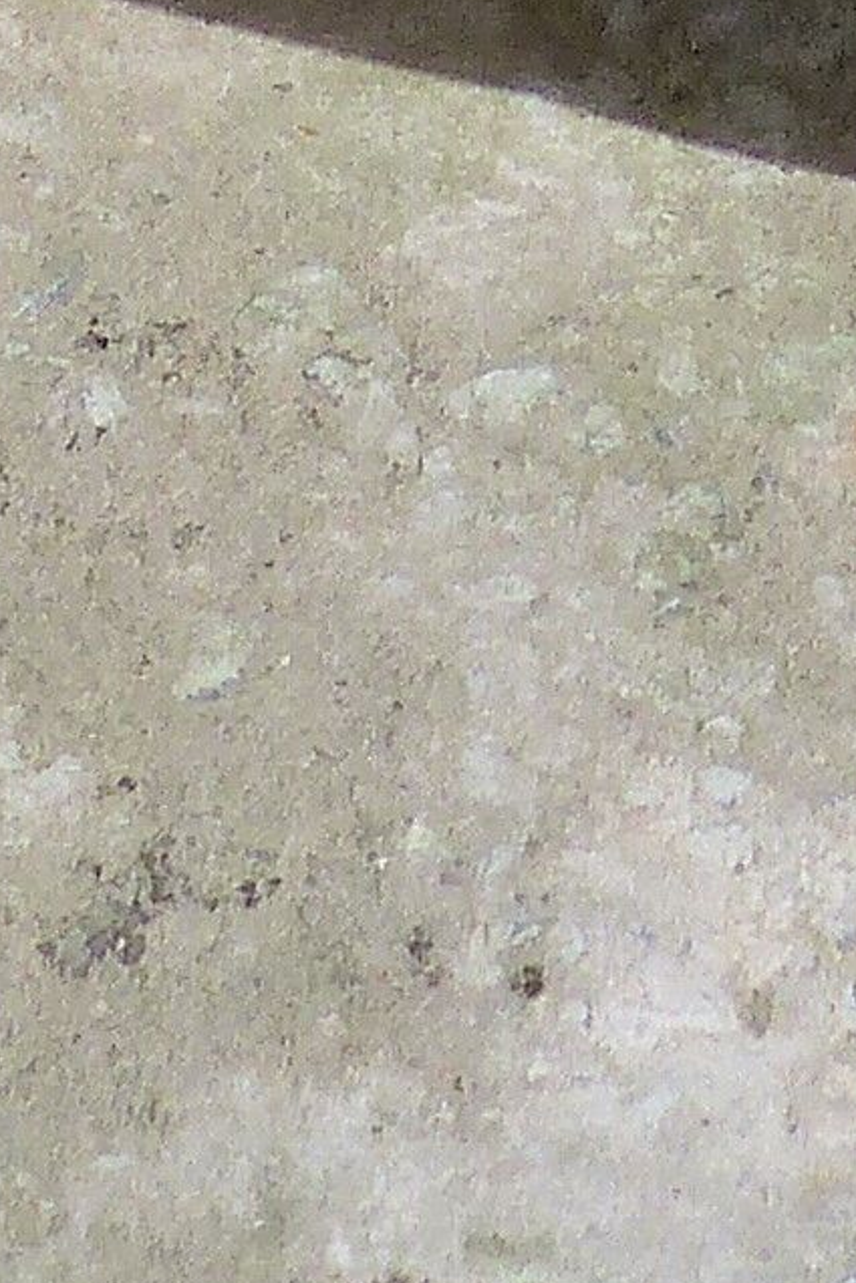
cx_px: -256
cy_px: -2588
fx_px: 10943
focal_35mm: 307
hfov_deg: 4.5
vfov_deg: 6.2
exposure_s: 1/1000
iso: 100
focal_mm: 8.1
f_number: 4
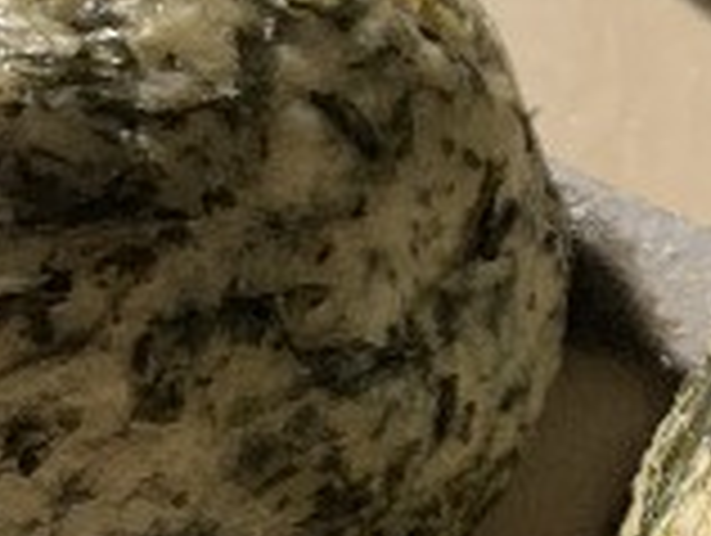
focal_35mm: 168
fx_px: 3456
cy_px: 32
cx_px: 1332
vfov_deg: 8.8
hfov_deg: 10.9
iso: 80
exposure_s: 1/121
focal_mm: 4.25
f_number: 1.8
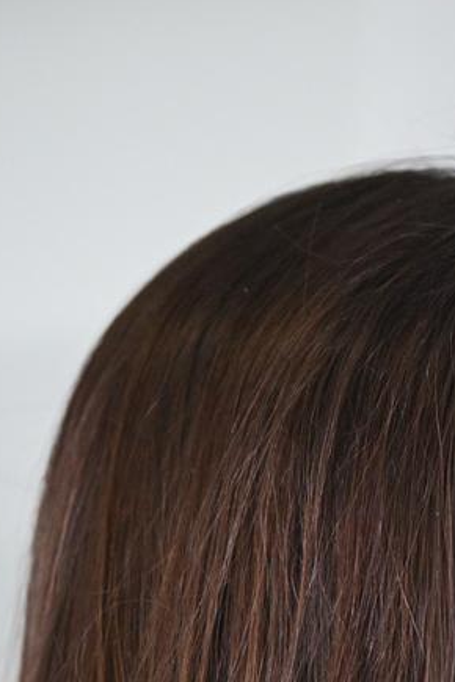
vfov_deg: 2.8
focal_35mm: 735
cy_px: 1160
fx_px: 13933
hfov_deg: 1.9
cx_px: 738
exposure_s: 1/500
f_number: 2.8
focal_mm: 200
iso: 2500
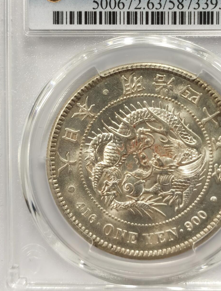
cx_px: 147
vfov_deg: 24.2
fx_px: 675
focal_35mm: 80
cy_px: 99
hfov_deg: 18.5
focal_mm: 5.56
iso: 100
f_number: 16
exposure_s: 1/100
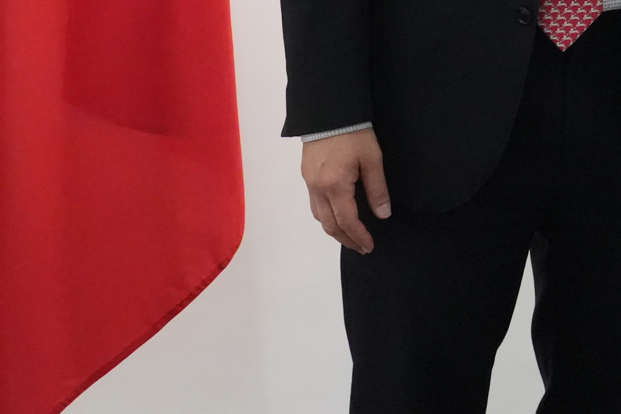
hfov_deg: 15.5
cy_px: -428
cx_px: 743
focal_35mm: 127
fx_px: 2191
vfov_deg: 10.0
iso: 10000
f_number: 8
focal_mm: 29
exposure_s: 1/125
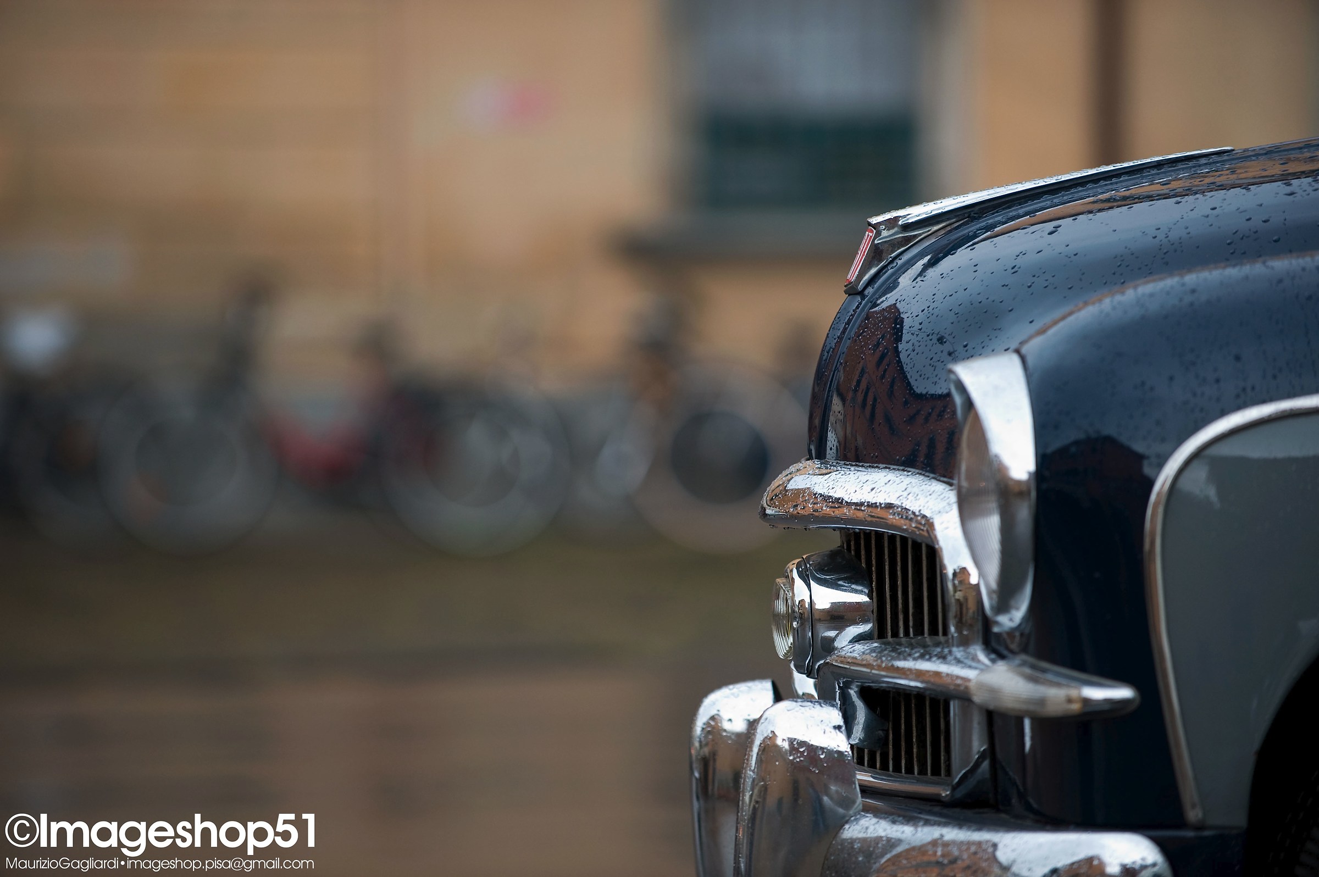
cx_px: 660
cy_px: 438
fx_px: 7322
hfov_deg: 10.3
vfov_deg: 6.9
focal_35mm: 200
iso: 800
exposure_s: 1/250
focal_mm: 200
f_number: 4
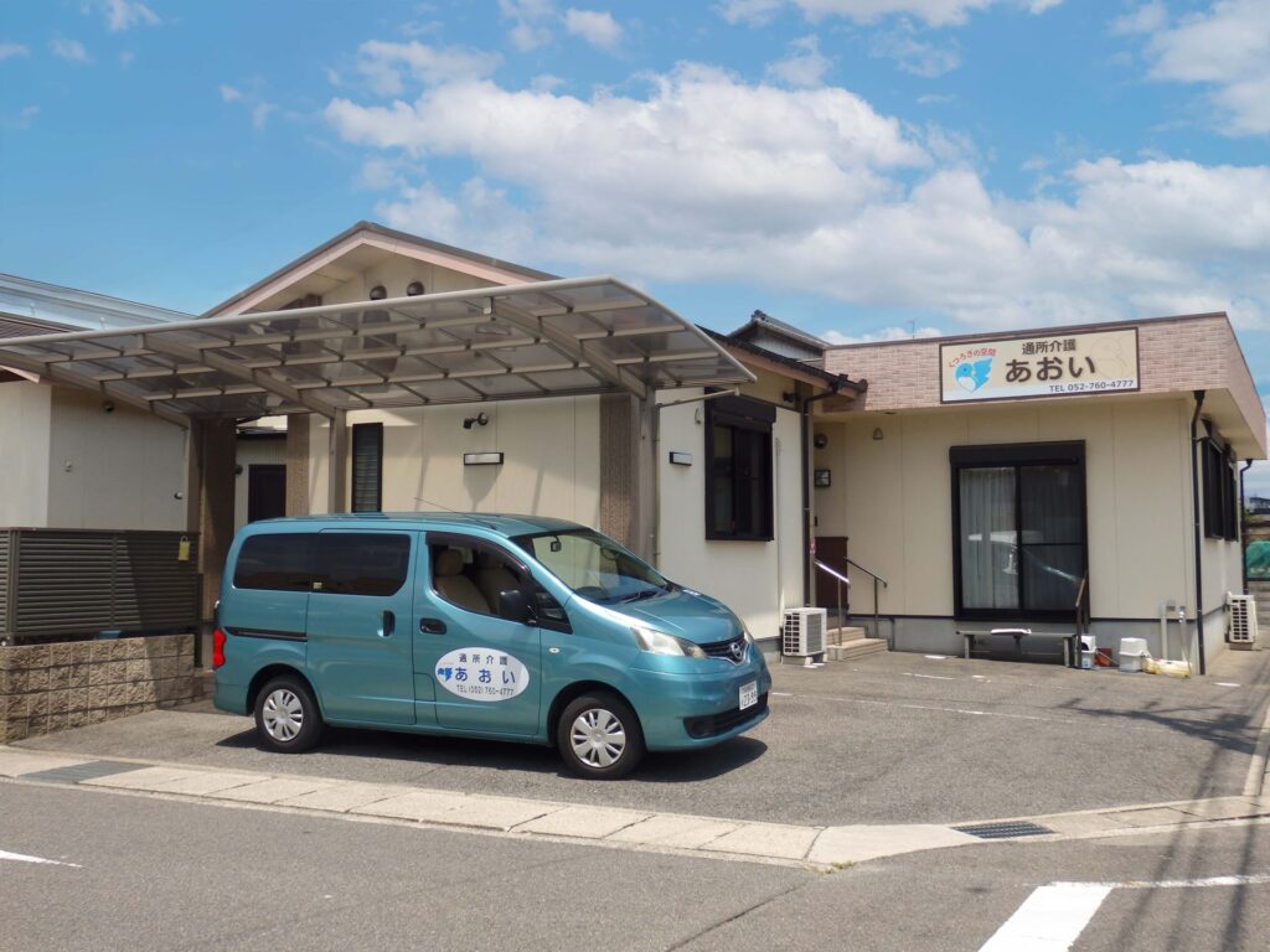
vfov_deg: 42.9
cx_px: 635
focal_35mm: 33
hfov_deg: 55.4
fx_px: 1211
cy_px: 476
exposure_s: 1/160
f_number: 9.7
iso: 100
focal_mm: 6
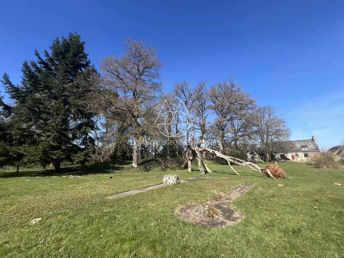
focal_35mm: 13
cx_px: 172
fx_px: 129
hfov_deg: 106.2
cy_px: 129
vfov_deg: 89.9
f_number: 1.8
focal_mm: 1.57
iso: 32
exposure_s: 1/847
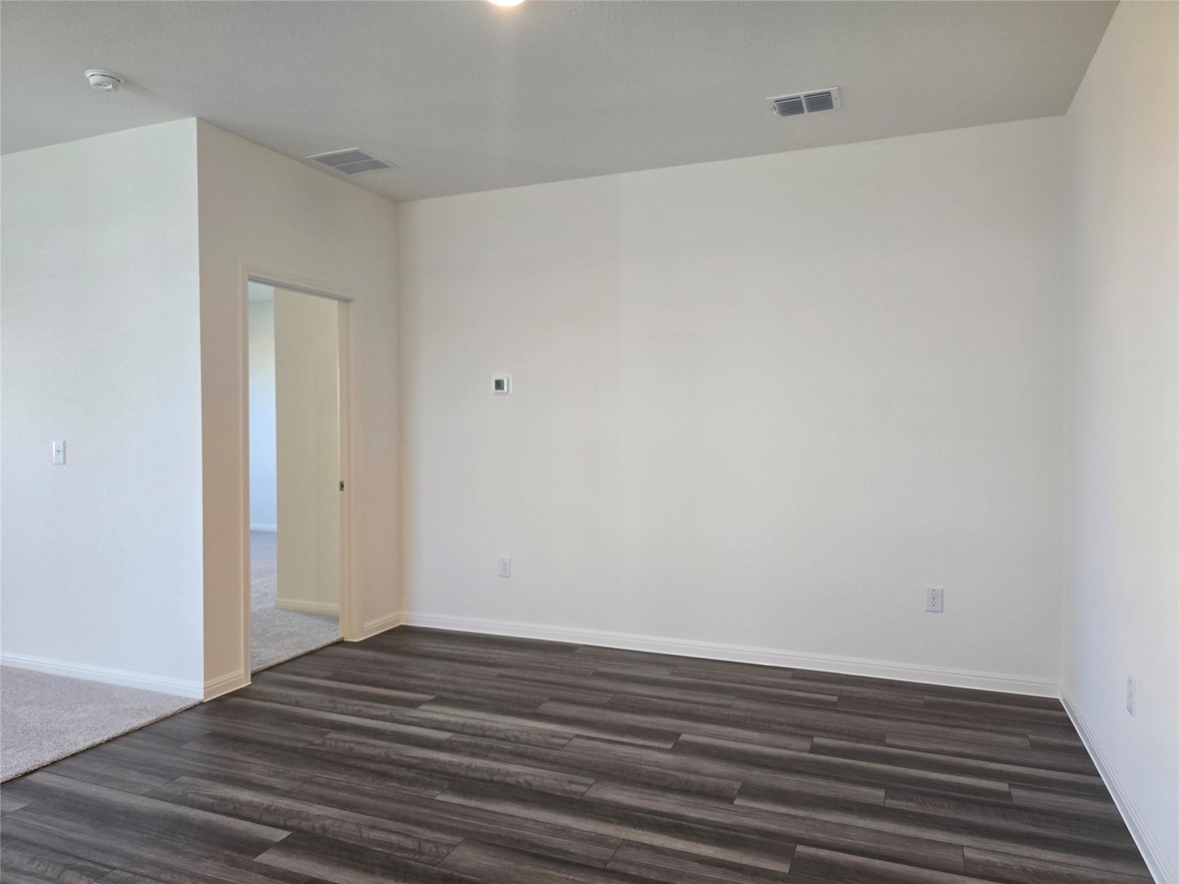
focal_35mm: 23
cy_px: 442
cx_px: 590
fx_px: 783
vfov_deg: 58.9
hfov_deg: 73.9
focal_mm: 6.3
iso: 160
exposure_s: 1/120
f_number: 1.7
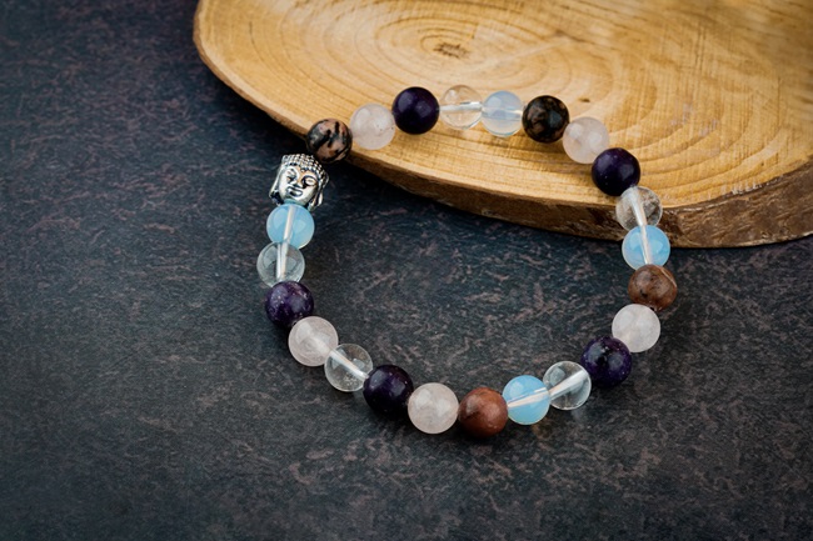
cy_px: 270
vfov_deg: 15.2
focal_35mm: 90
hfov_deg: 22.6
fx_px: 2032
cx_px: 406
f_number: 13
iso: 100
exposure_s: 1/160
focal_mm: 90
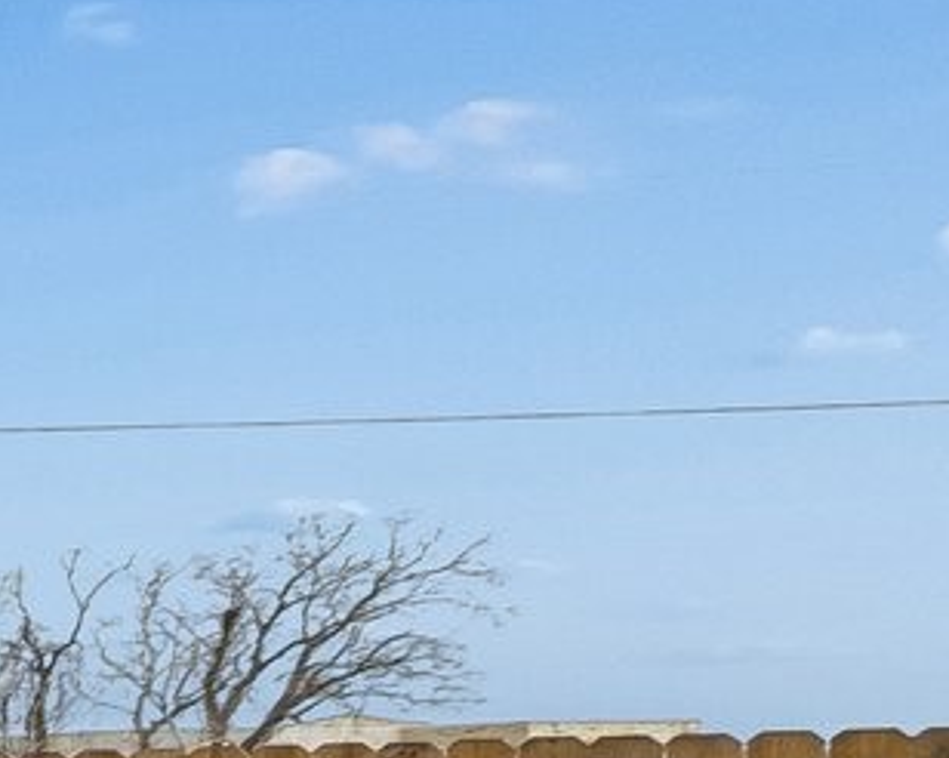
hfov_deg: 10.1
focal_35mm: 75
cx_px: -2175
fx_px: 2105
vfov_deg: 19.5
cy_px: 849
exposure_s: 1/320
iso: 640
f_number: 8
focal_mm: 12
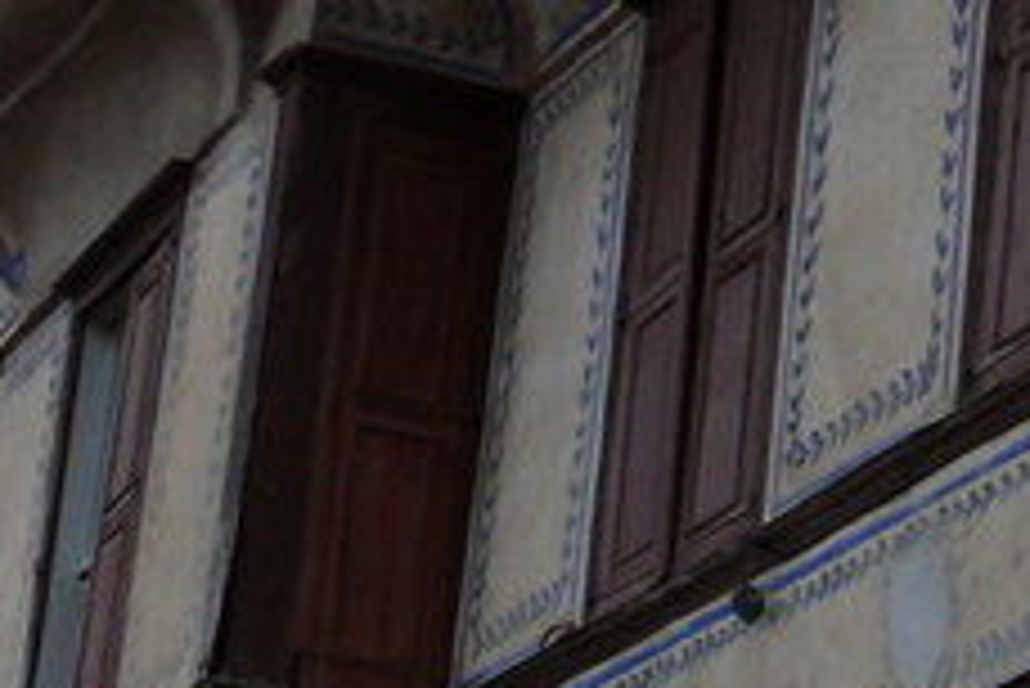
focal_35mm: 163
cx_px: 1867
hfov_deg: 11.6
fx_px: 4666
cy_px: 76
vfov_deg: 8.4
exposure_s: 1/25
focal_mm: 7.4
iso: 100
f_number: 2.8
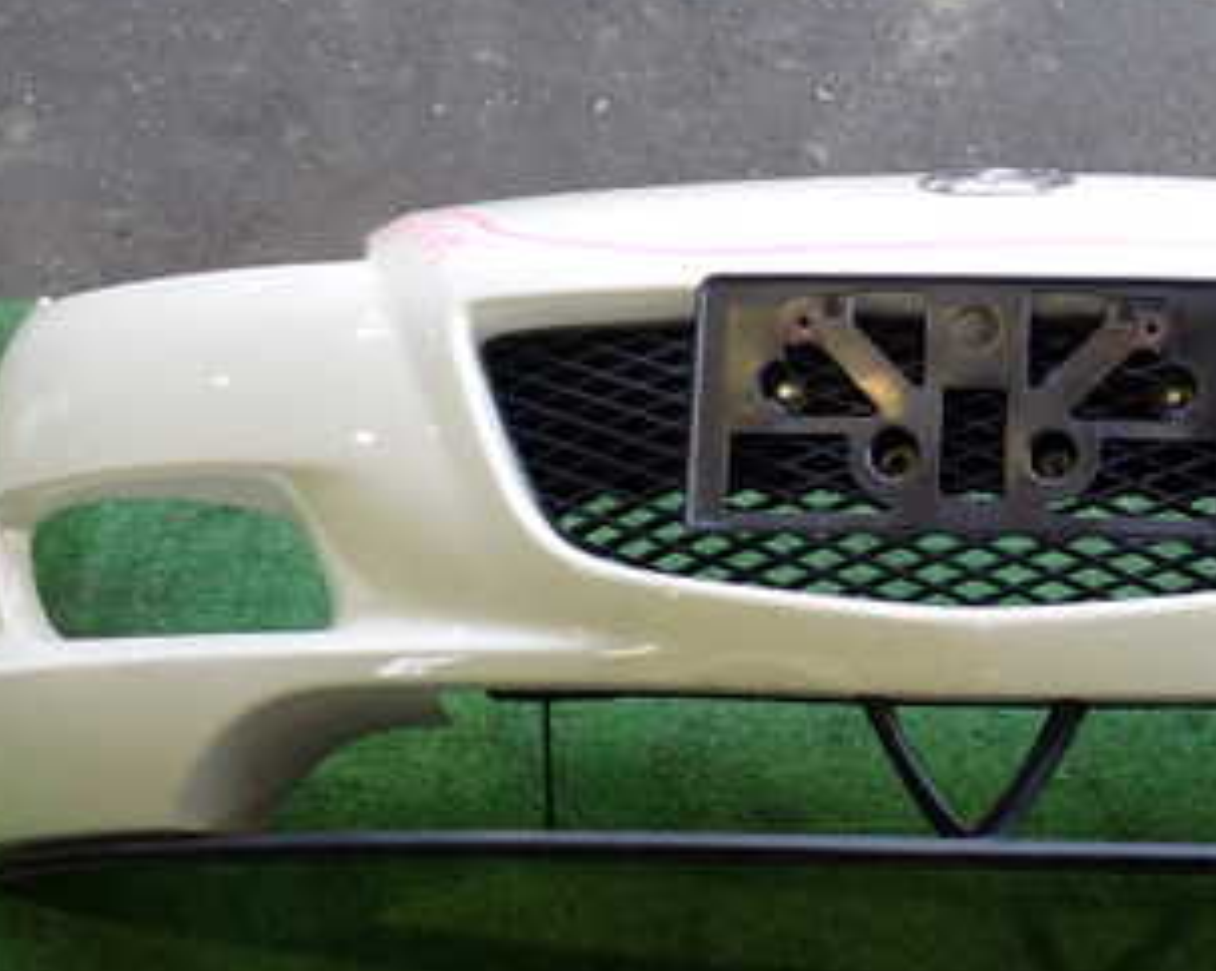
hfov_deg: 31.3
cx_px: 1047
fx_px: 2086
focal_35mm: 58
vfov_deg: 26.2
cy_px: 429
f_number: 2.3
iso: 200
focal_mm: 5.4
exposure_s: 1/125
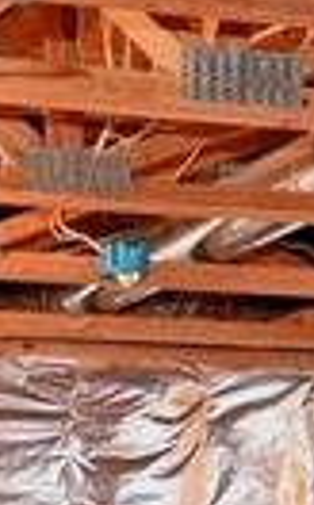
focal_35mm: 156
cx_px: -69
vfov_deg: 11.0
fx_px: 2145
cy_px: 1259
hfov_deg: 8.3
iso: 2500
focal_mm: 14
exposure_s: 1/60
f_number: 4
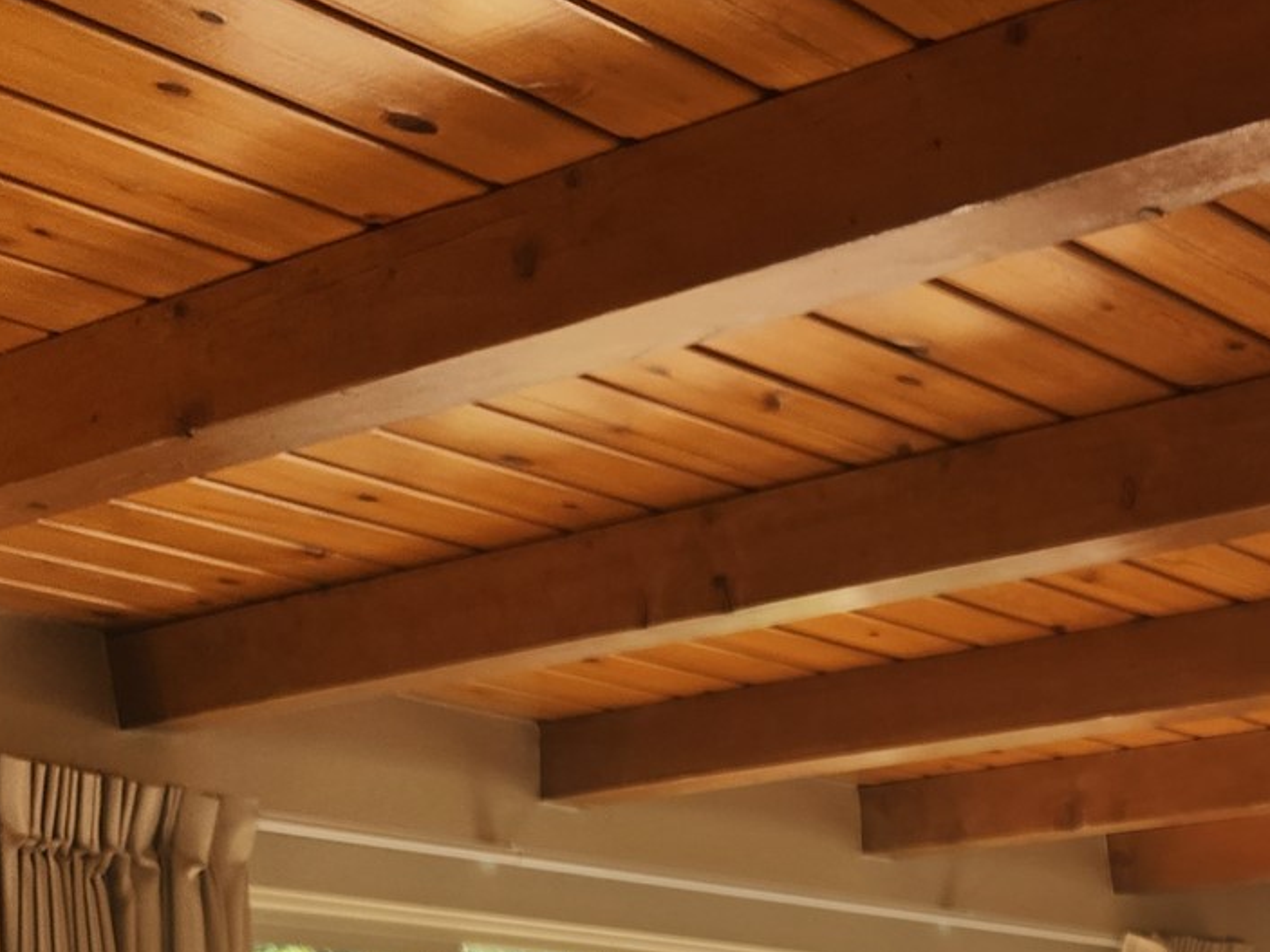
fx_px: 2458
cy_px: 1340
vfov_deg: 19.6
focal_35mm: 67
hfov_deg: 25.6
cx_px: 1573
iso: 40
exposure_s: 1/120
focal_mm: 5.4
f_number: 1.8
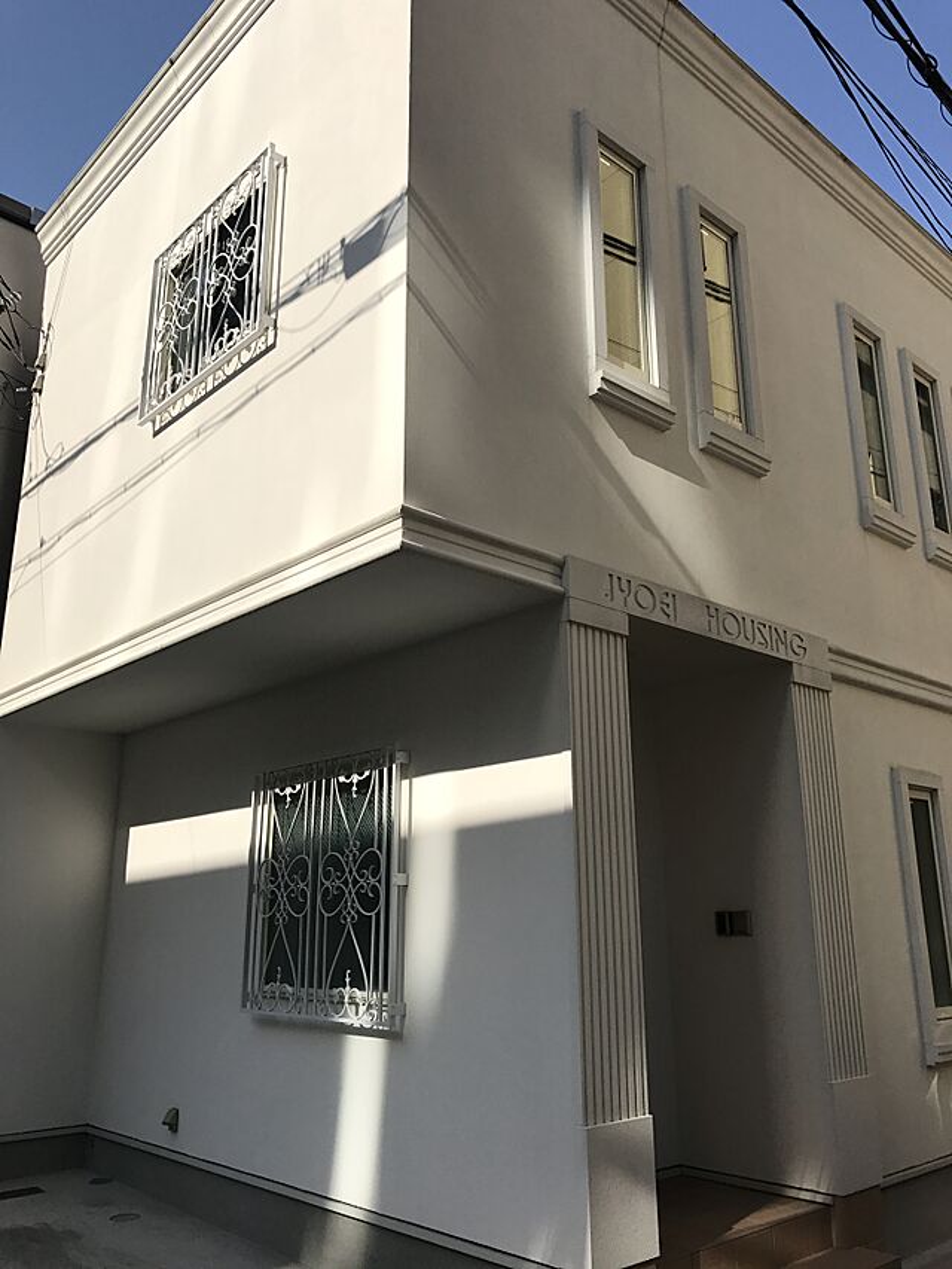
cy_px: 634
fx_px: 1026
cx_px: 476
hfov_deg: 49.8
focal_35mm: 28
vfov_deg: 63.4
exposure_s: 1/4167
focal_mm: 3.99
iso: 20
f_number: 1.8
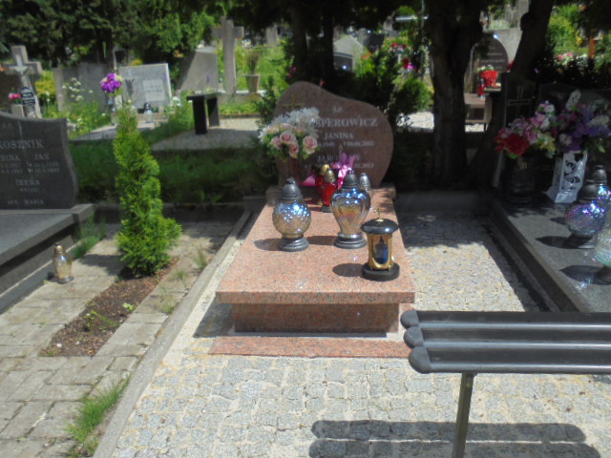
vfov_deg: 48.2
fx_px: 512
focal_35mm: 29
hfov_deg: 61.7
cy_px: 229
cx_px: 306
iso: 100
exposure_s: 1/800
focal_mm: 5.3
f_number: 3.7
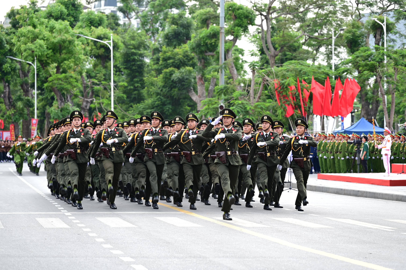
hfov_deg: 17.1
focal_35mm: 120
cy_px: 135
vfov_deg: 11.4
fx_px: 1353
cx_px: 203
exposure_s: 1/100
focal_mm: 120
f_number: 4.5
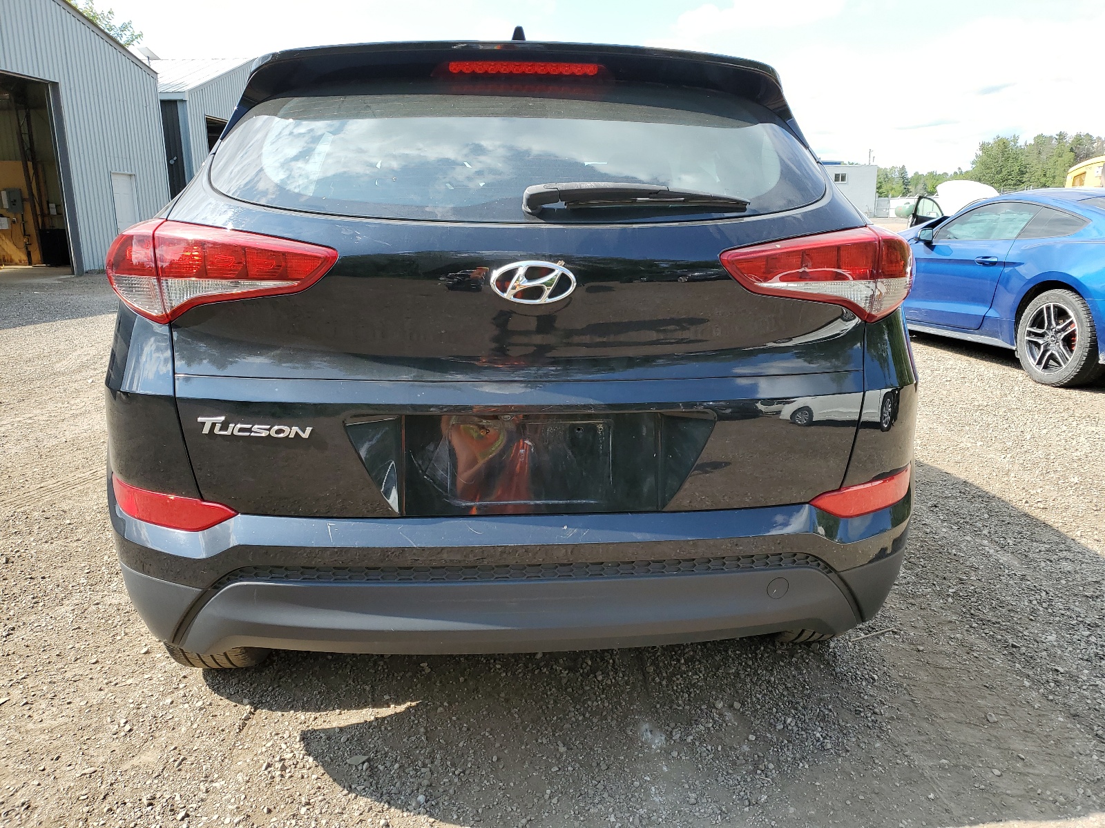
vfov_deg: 53.1
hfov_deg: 67.3
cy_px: 414
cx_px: 552
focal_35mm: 26
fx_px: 830
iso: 50
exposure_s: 1/1000
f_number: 1.5
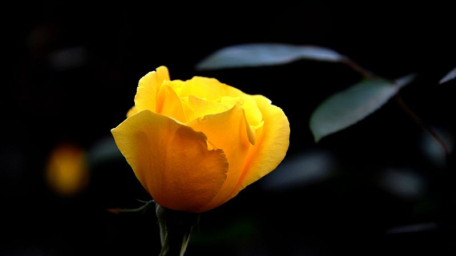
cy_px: 144
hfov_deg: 6.9
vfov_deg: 3.9
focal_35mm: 315
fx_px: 3809
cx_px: 228
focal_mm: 300
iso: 800
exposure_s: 1/200
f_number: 5.6
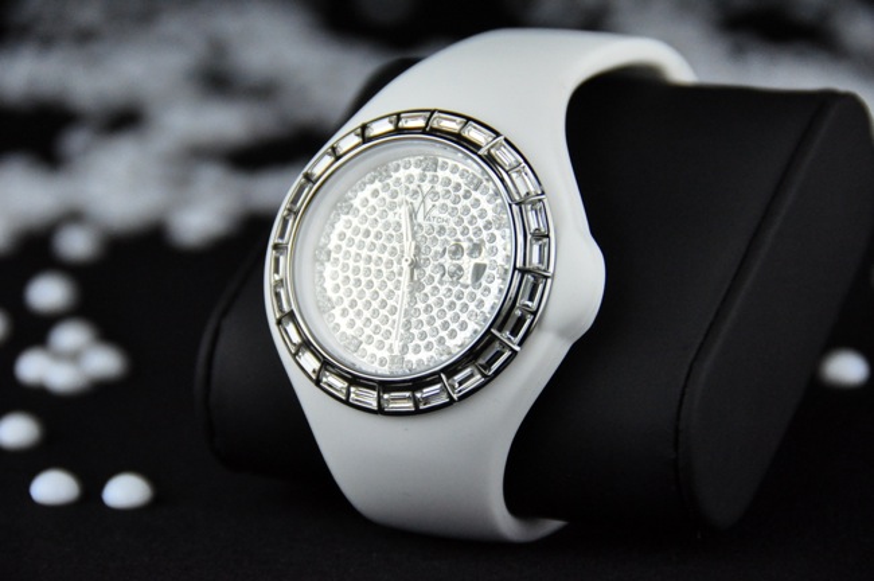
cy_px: 290
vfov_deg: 7.6
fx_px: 4366
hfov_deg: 11.4
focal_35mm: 180
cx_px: 437
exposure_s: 1/2000
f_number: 5.3
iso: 2500
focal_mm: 120
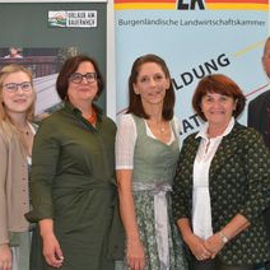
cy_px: 127
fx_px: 653
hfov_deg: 23.3
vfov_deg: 23.4
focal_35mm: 74
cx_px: 93
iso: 360
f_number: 4
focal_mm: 24
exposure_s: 1/60
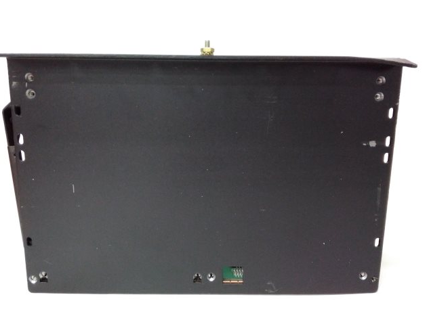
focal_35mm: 30
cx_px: 203
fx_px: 370
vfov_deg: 46.8
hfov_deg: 59.9
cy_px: 158
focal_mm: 3.79
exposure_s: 1/25
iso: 707
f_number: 2
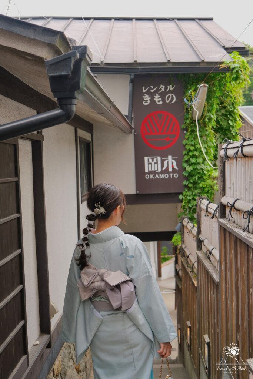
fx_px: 485
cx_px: 126
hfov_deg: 29.3
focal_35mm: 46
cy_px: 190
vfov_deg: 42.7
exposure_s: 1/210
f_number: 4
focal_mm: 30.8
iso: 400
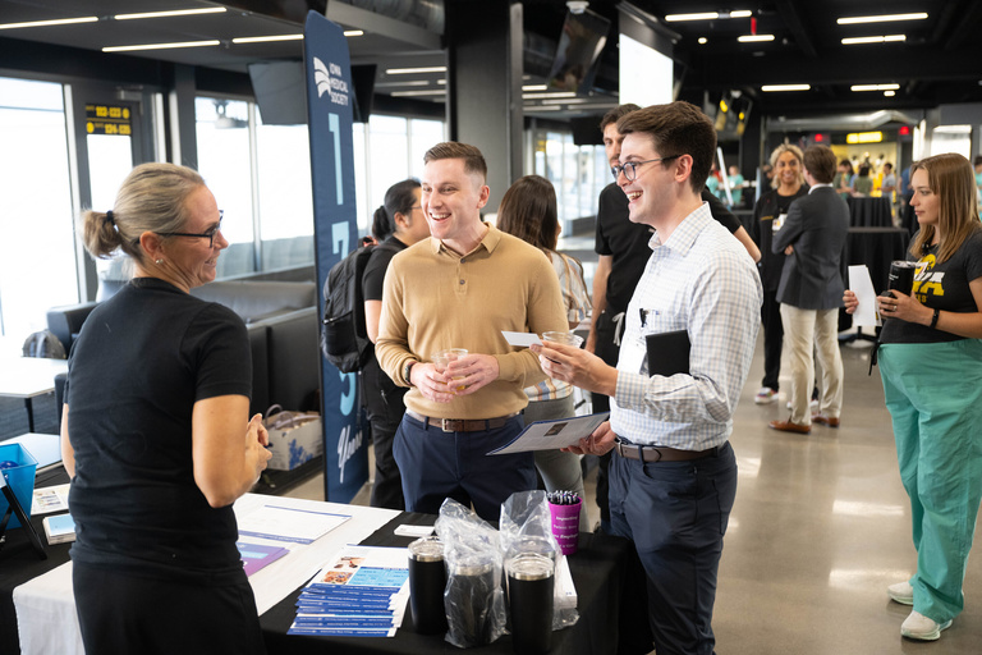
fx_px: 1009
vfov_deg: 35.9
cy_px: 328
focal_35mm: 37
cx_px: 491
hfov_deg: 51.9
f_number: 2.8
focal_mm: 37
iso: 1600
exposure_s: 1/200
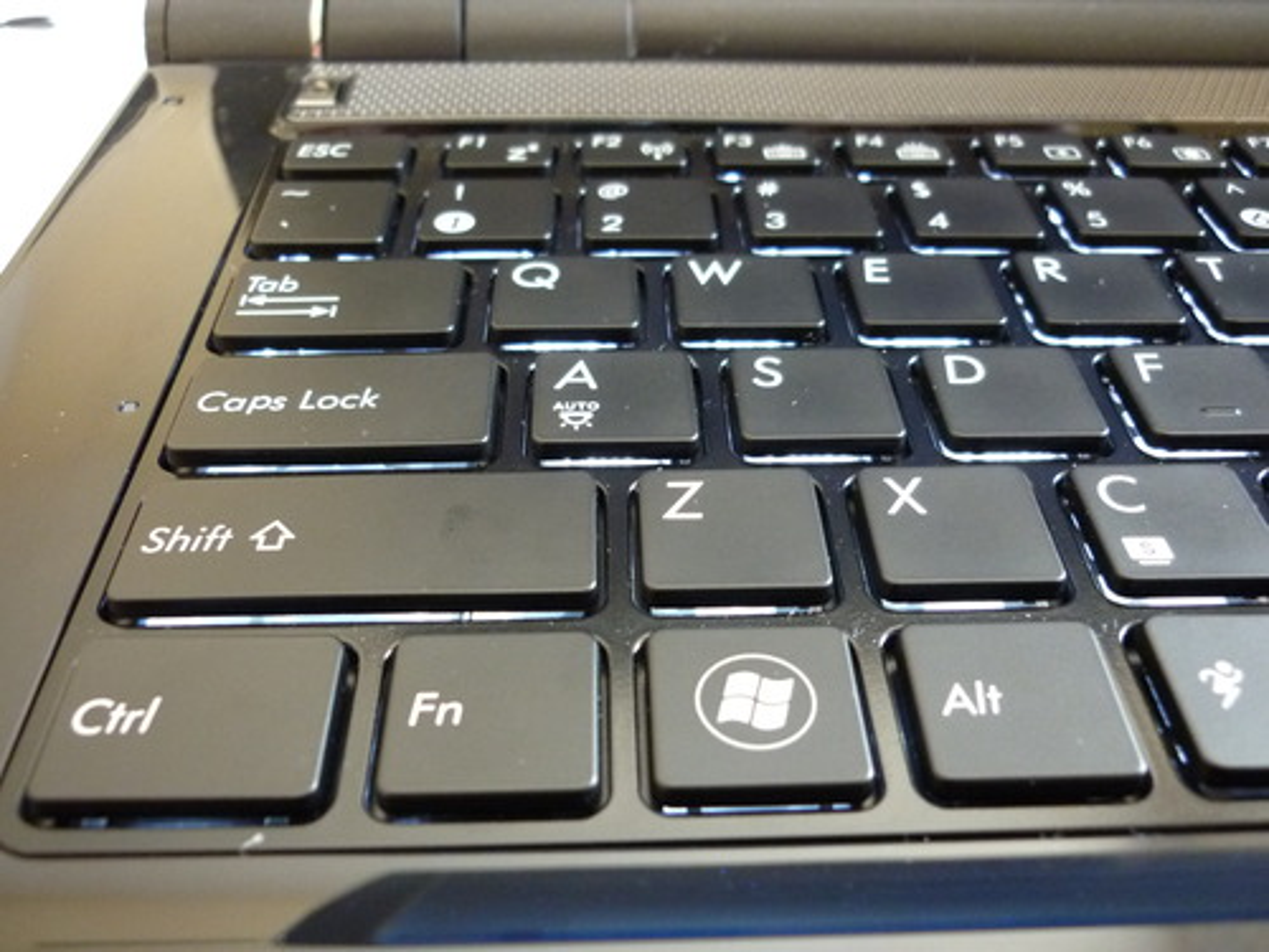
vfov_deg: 42.9
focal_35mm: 33
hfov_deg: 55.4
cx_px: 634
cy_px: 476
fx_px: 1210
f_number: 2.8
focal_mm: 5.5
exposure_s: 1/15
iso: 400
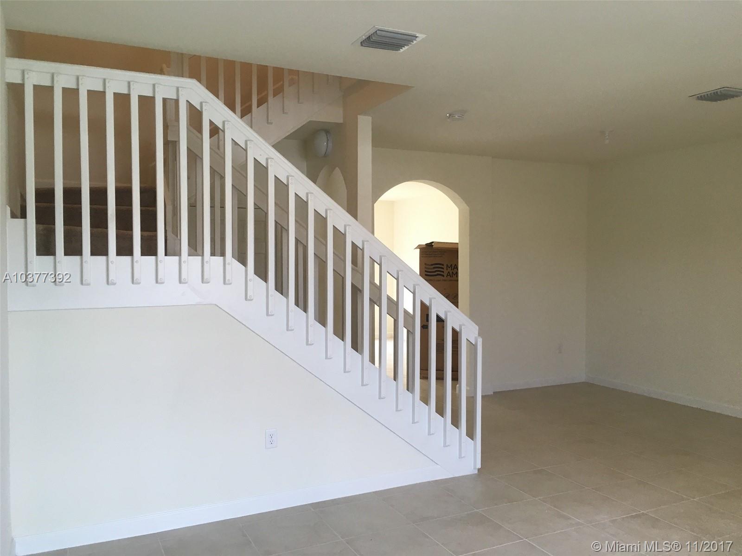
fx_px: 622
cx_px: 371
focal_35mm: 29
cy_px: 278
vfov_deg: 48.2
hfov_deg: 61.7
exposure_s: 1/30
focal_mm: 4.15
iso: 40
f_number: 2.2
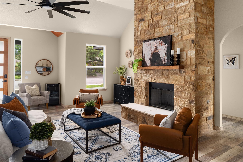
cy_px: 81
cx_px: 122
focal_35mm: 24
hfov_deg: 73.7
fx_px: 162
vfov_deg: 53.1
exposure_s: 1/100
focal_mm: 24
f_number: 8
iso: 400
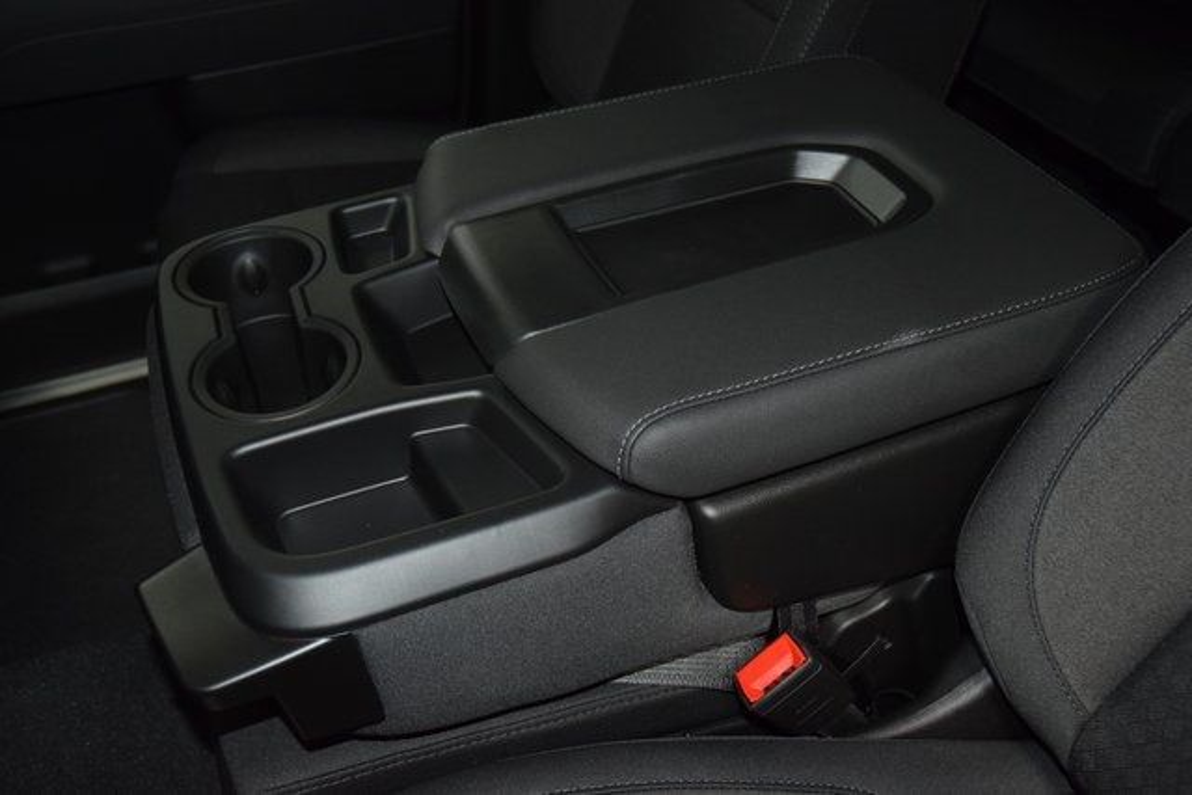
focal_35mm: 36
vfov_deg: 36.9
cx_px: 596
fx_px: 1192
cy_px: 398
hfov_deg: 53.1
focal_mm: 24
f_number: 3.8
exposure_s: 1/100
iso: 1800
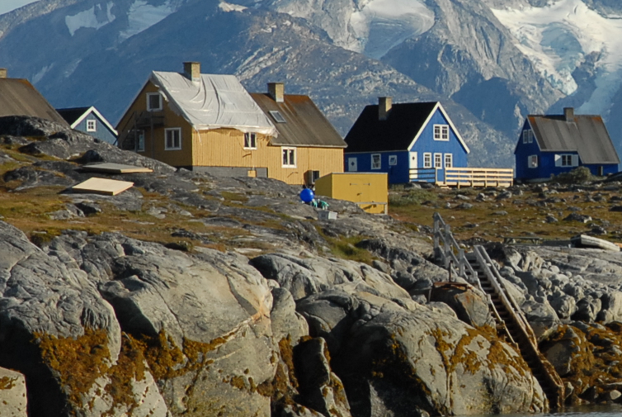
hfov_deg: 8.1
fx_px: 4330
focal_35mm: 250
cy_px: 137
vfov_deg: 5.5
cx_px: 721
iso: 400
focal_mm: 65
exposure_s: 1/500
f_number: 13
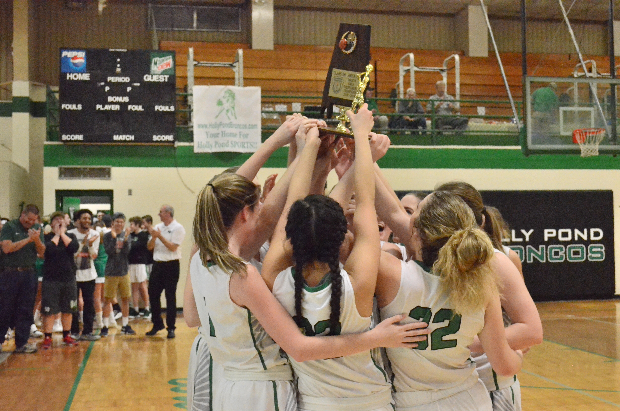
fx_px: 825
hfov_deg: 41.2
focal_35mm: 48
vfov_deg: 28.0
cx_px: 310
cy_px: 206
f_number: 5.6
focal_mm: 32
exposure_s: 1/320
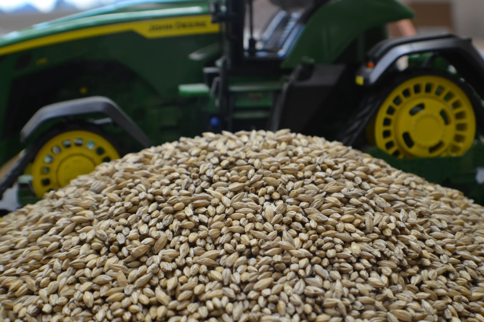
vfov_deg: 17.5
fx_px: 1048
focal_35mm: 78
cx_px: 242
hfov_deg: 26.0
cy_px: 161
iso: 500
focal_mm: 52
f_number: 5.6
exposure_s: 1/60
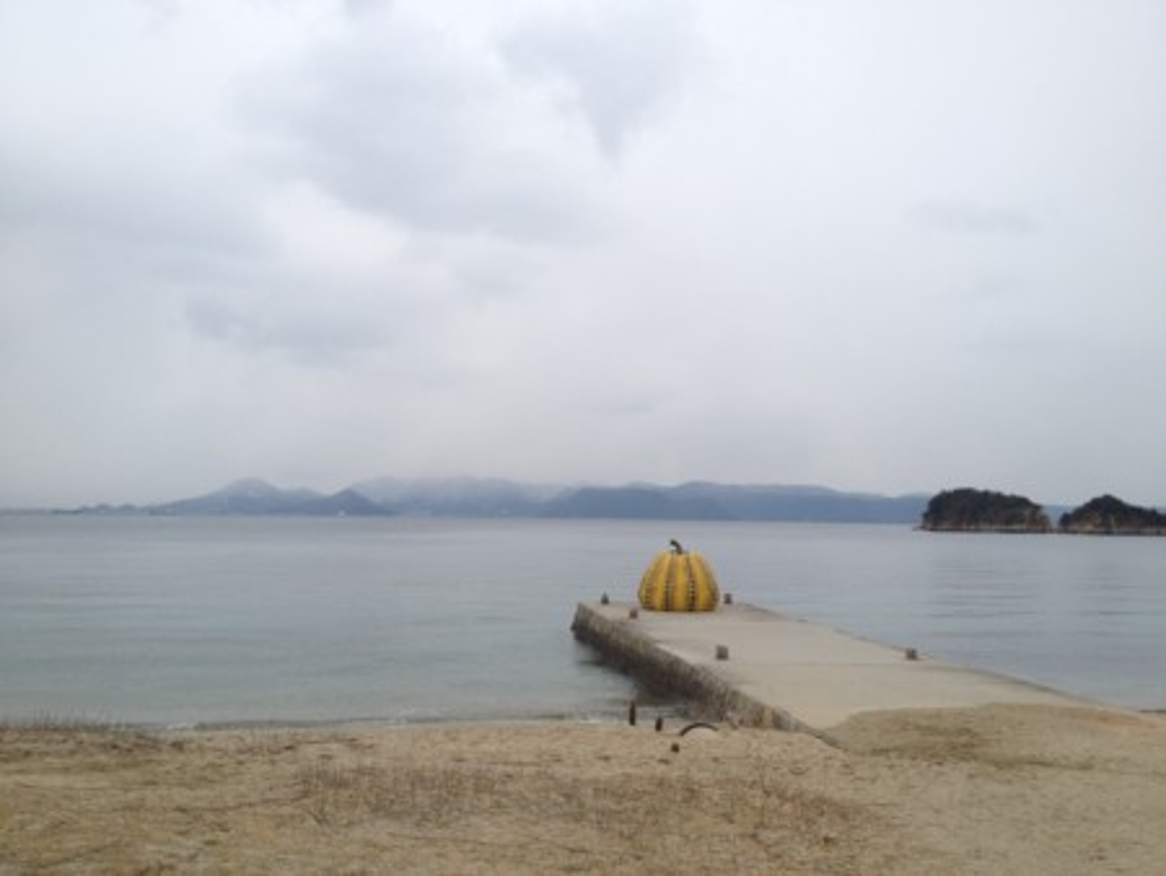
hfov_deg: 52.6
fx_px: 1180
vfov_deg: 40.7
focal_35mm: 35
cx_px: 583
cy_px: 438
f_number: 2.4
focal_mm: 4.28
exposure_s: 1/746
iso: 50
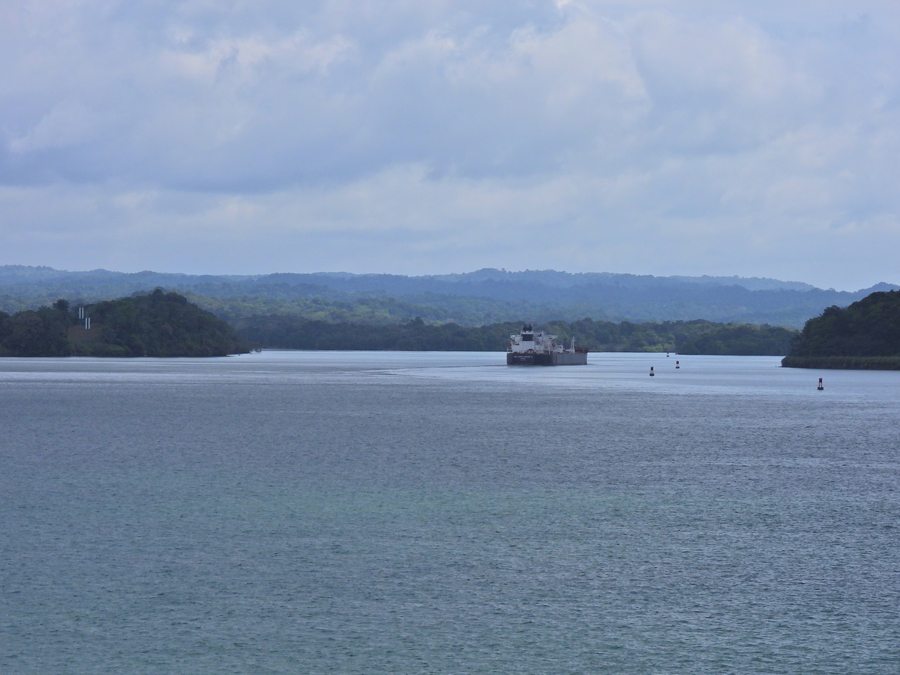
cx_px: 443
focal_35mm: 136
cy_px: 321
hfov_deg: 14.5
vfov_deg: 10.9
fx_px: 3536
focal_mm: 22.3
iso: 100
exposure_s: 1/2000
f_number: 4
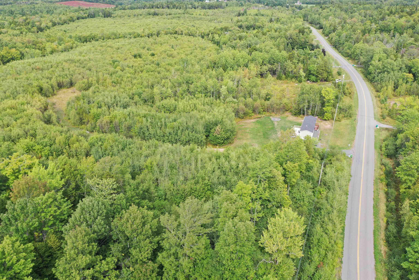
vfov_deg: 46.4
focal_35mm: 28
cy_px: 140
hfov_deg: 65.5
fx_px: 326
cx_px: 210
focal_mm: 10.26
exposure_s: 1/200
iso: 100
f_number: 4.5
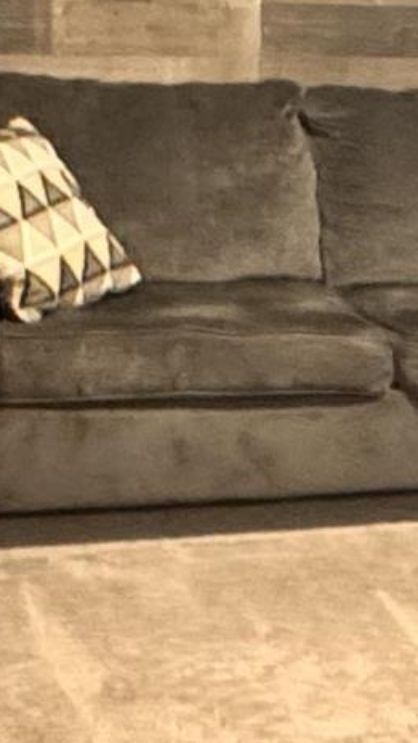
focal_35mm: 101
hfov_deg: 11.8
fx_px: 1990
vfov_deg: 21.0
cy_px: 215
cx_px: 444
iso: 640
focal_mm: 2.22
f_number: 2.2
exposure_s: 1/60
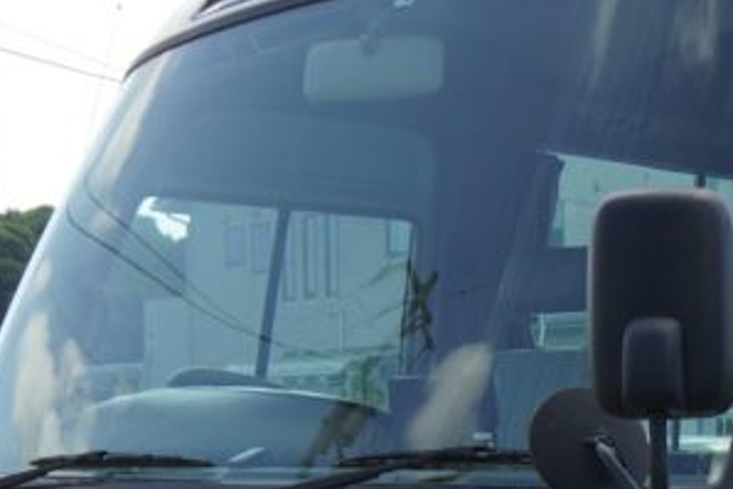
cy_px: 579
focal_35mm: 86
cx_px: 861
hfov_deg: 22.1
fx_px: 1745
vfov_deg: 15.4
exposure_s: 1/160
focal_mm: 17
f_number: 8
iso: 125
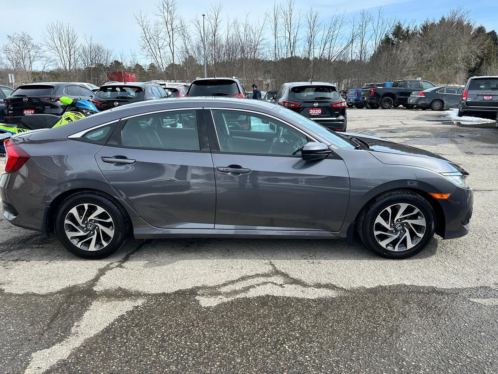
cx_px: 239
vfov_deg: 54.9
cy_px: 183
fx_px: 360
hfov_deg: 69.4
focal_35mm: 25
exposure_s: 1/2299
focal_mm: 6.86
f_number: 1.78
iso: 80
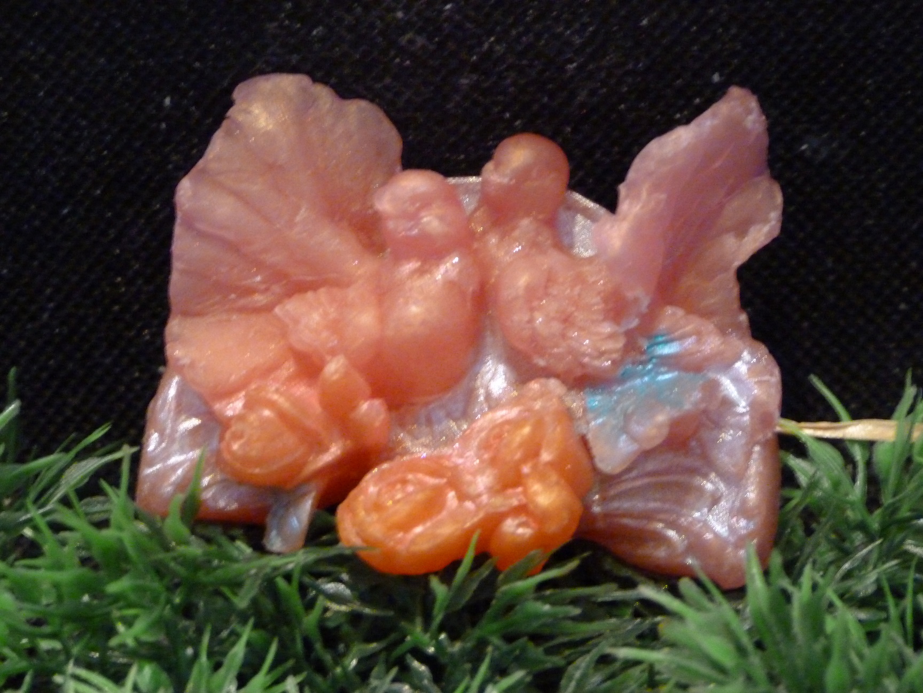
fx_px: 3040
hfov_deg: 17.3
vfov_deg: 13.0
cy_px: 346
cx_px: 462
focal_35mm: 114
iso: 800
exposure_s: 1/8
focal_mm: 20.4
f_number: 3.5
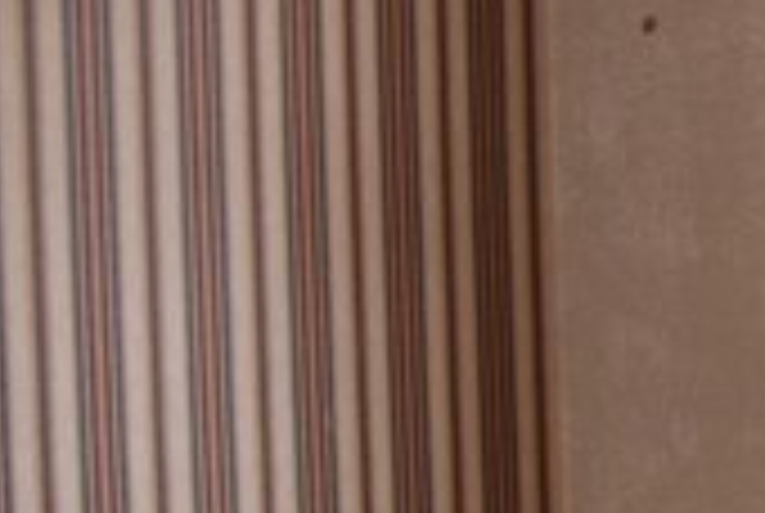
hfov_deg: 10.6
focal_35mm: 172
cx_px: 1699
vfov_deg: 8.0
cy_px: 317
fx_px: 3661
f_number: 5
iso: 800
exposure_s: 1/100
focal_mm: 18
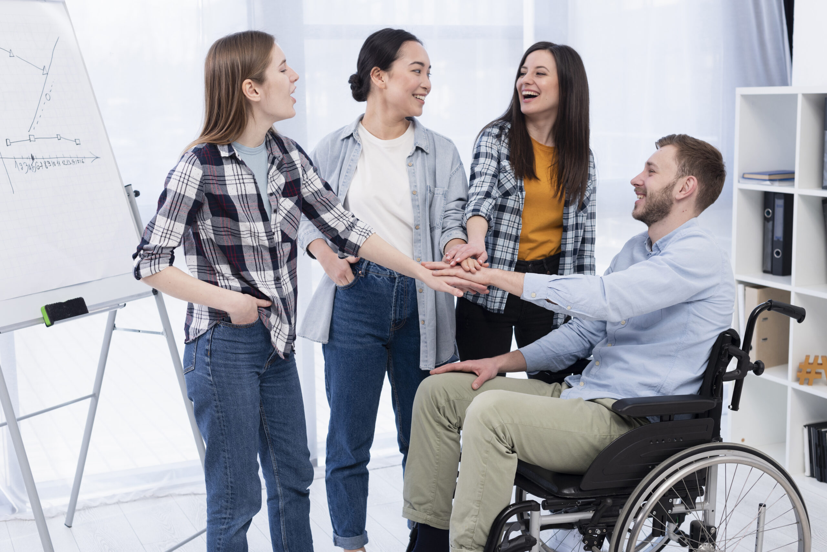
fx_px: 1149
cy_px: 276
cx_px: 414
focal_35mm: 50
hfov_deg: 39.6
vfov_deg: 27.0
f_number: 4
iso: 200
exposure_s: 1/200
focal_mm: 50
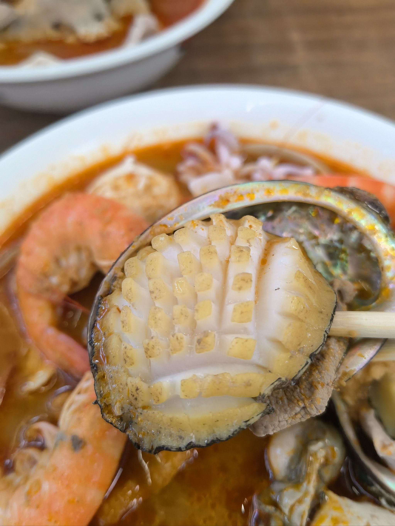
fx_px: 411
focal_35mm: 27
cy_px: 263
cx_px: 198
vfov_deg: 65.3
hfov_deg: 51.4
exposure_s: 1/303
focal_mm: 5.54
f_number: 1.8
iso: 500
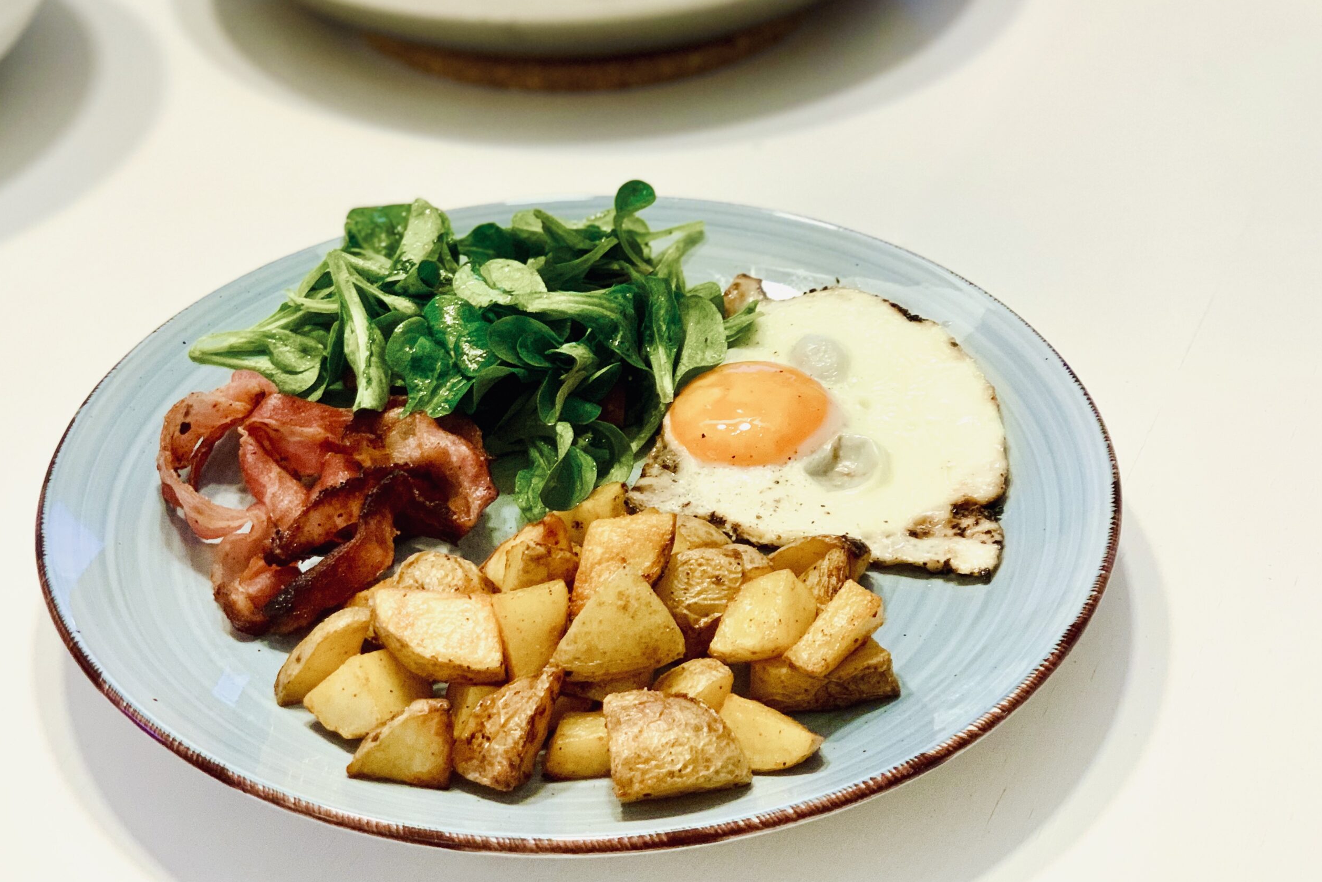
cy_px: 400
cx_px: 653
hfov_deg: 36.2
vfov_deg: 24.6
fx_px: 2020
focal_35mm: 55
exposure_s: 1/50
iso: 160
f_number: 2.4
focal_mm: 6
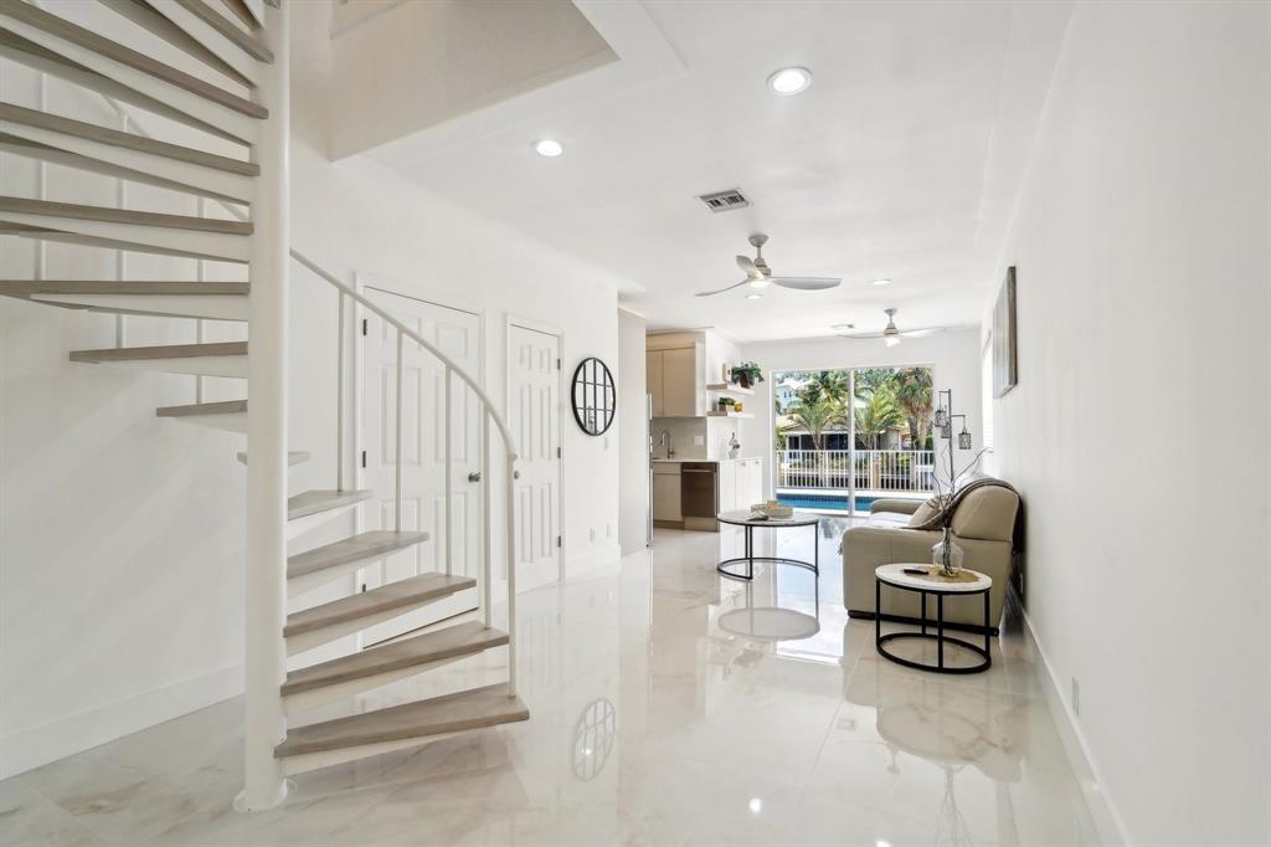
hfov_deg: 96.8
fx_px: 565
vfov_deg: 73.7
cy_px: 424
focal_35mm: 16
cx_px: 636
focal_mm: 16
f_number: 10
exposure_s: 1/40
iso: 400
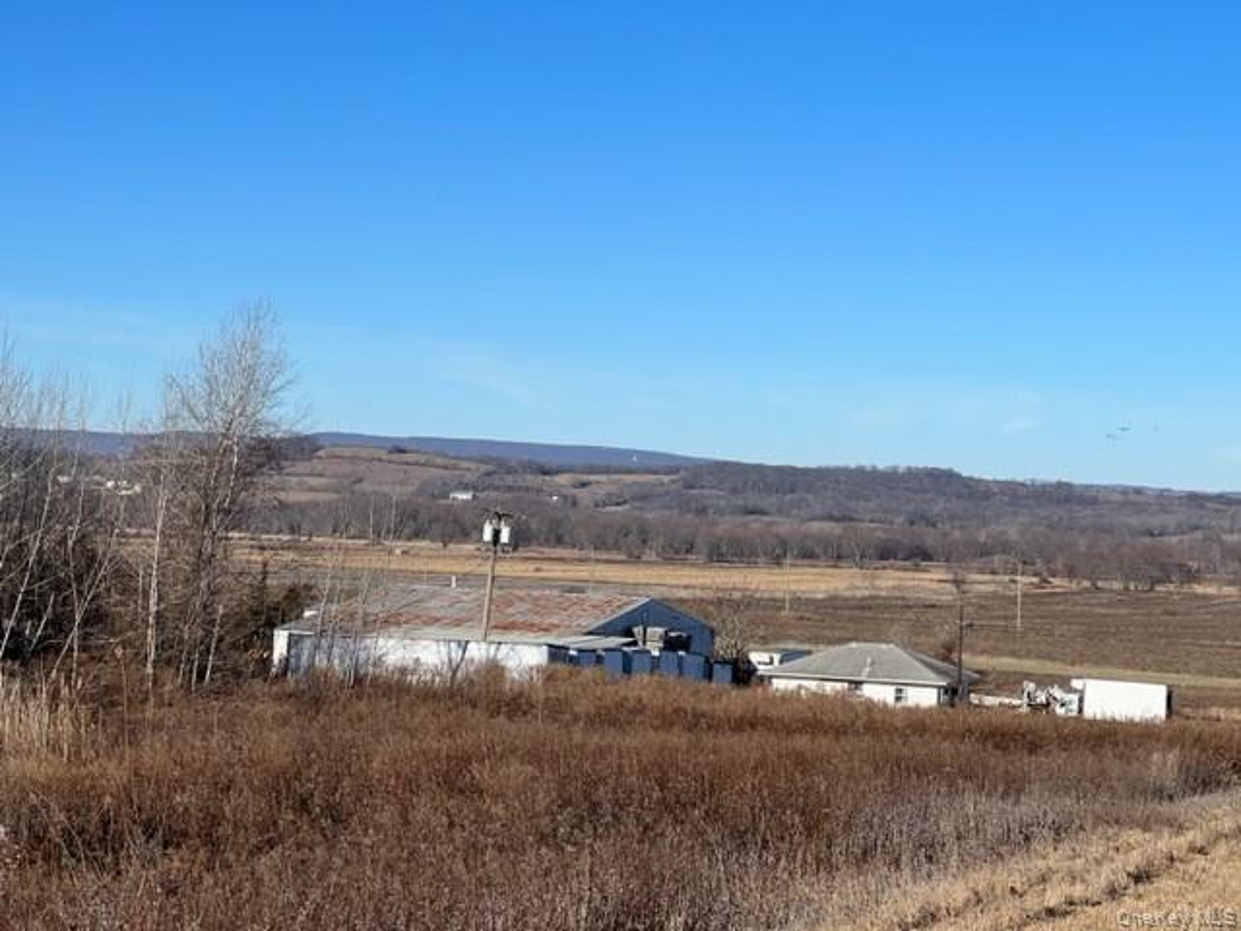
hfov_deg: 25.3
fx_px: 2760
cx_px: 620
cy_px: 466
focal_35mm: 77
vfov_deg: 19.1
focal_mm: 9
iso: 32
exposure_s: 1/1248
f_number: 2.8
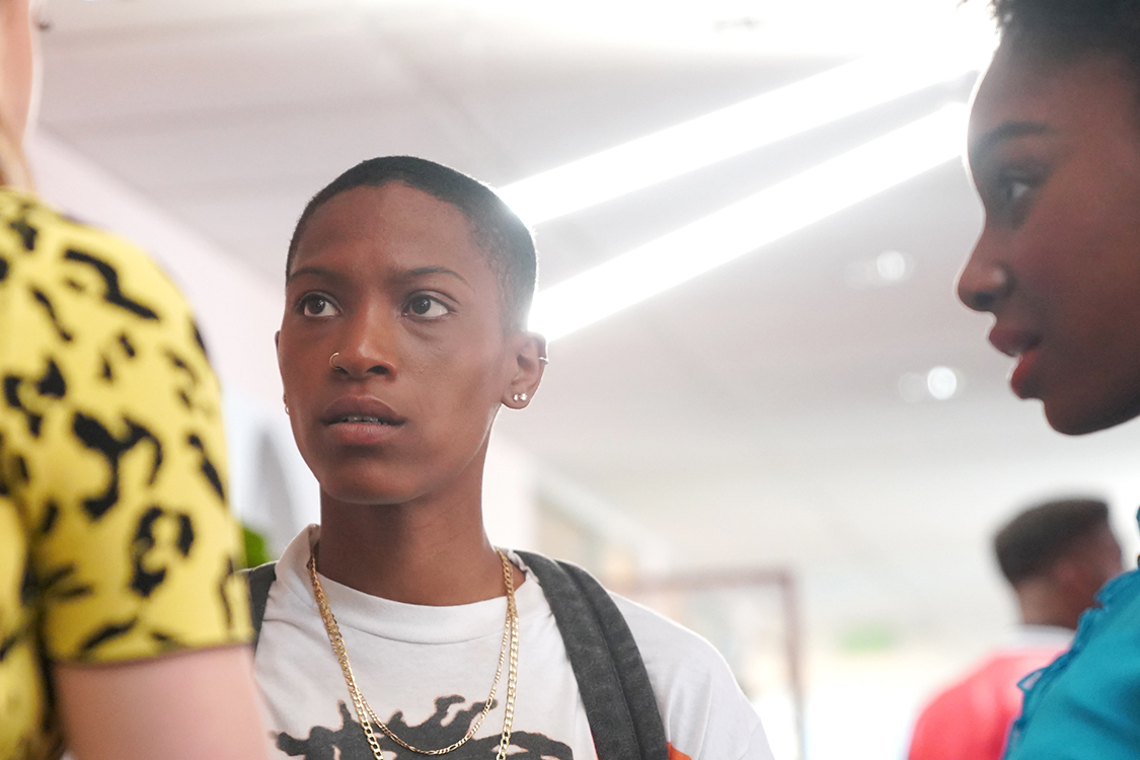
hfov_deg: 18.2
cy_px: 564
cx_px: 445
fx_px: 3546
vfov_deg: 12.2
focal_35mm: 112
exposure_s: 1/160
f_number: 2.8
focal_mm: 70
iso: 5000
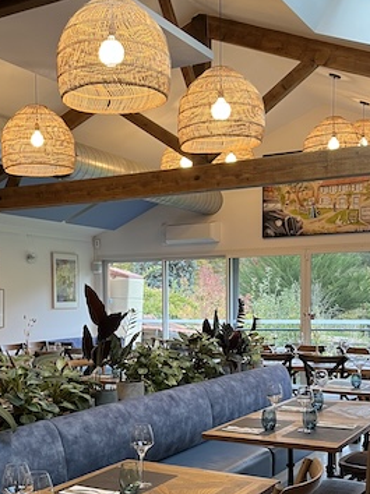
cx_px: 149
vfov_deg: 38.3
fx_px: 699
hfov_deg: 29.6
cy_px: 344
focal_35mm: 49
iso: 80
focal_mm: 5.1
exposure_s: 1/50
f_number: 1.6
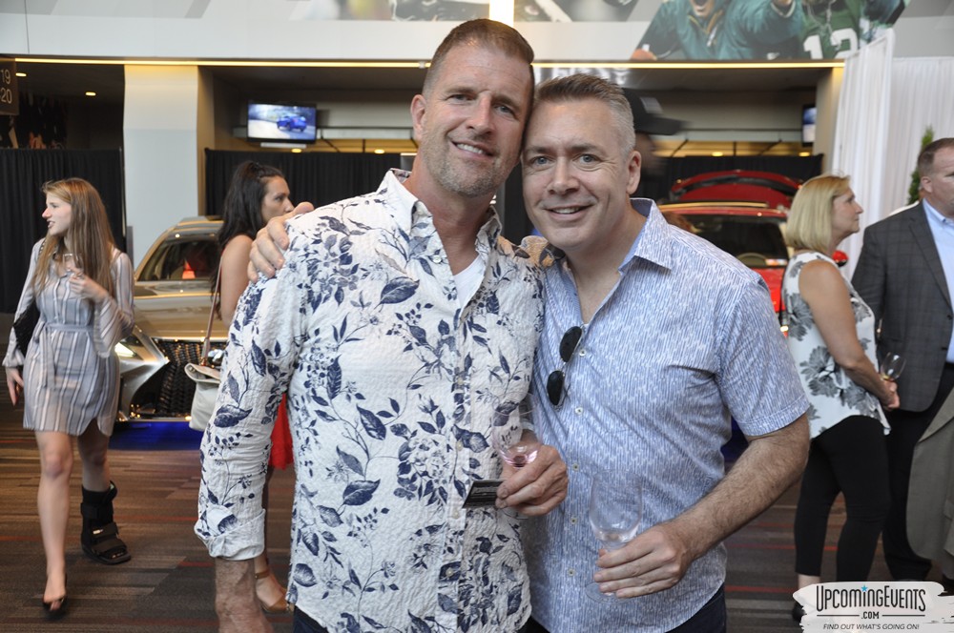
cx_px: 477
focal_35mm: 38
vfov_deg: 35.4
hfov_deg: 51.3
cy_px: 316
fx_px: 992
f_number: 5
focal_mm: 25
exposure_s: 1/25
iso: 400
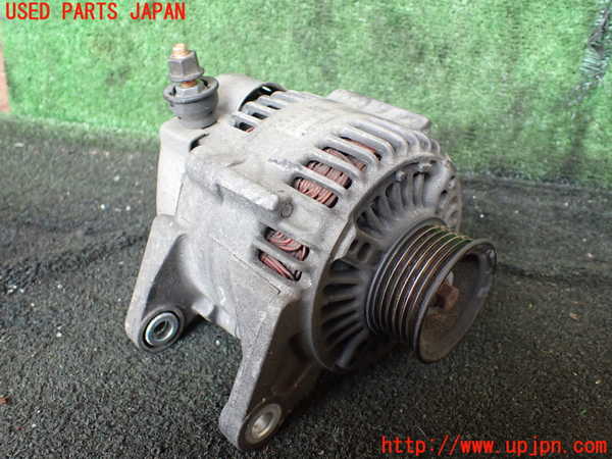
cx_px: 306
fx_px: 530
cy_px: 230
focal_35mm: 30
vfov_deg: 46.8
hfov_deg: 60.0
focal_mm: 5.4
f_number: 2.3
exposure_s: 1/125
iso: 500
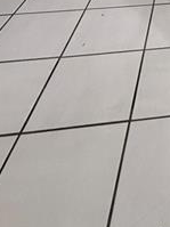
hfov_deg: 22.6
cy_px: -180
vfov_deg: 22.0
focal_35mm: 54
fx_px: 354
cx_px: 248
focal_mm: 2.22
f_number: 2.2
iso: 320
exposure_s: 1/120
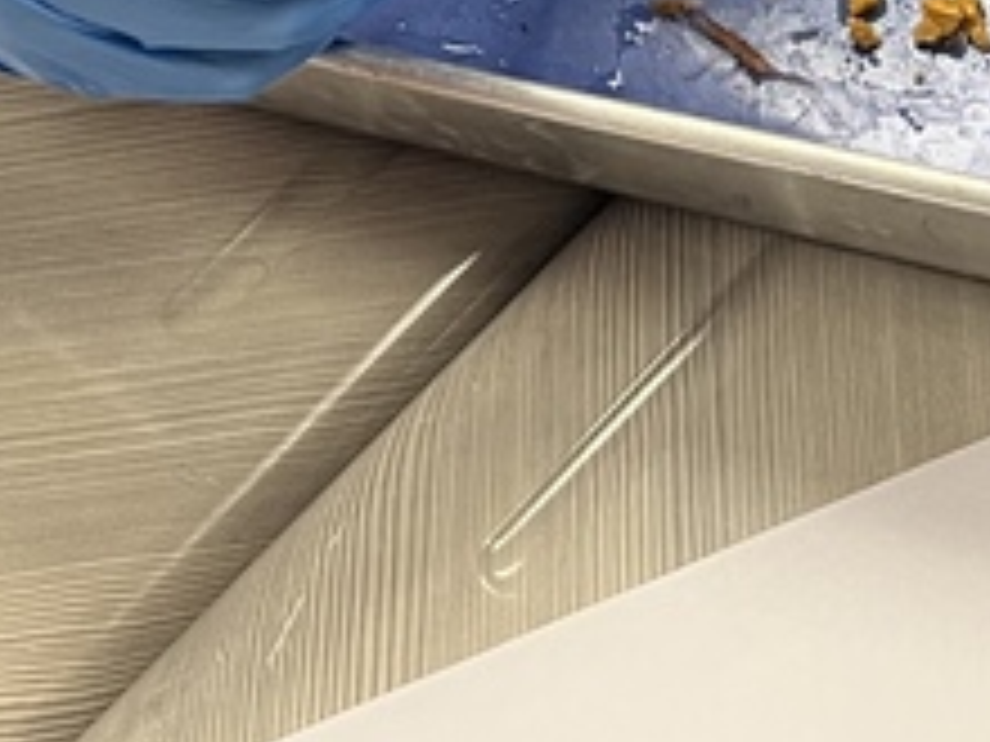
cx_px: 752
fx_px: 3461
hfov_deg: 16.2
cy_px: -679
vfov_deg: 11.2
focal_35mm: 121
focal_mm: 5.1
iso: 125
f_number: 1.6
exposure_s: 1/60
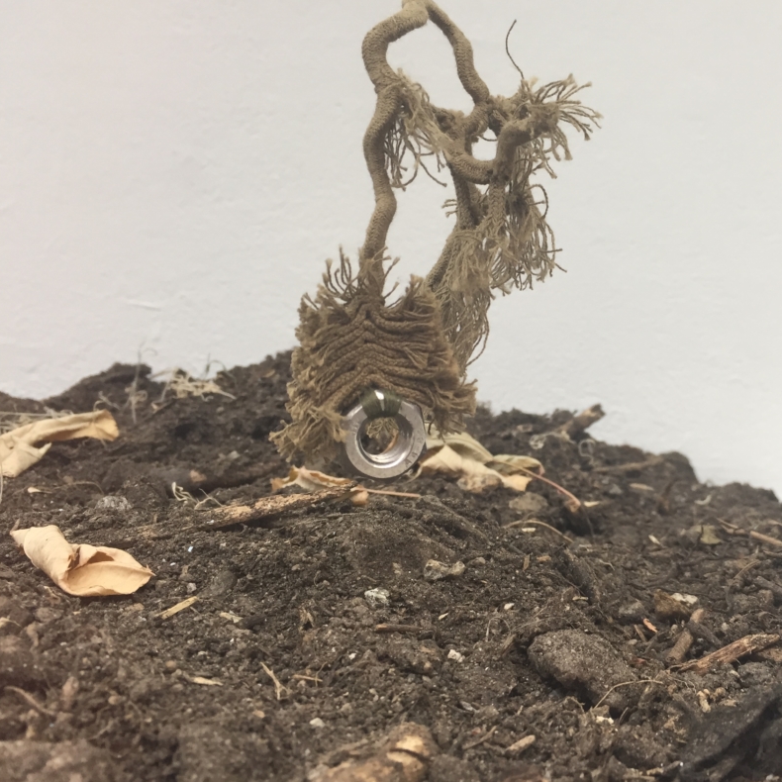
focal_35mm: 37
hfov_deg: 44.0
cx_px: 551
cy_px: 395
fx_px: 946
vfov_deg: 44.9
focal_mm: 4.15
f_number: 2.2
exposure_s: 1/33
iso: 32
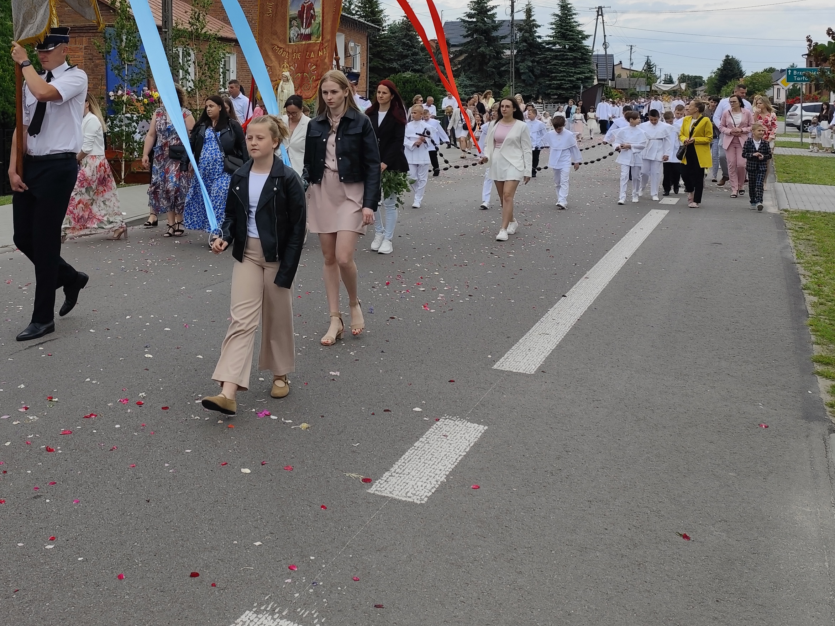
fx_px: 965
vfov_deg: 34.8
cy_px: 119
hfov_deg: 46.0
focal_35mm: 40
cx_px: 276
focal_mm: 6.14
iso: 50
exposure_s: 1/577
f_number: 1.65
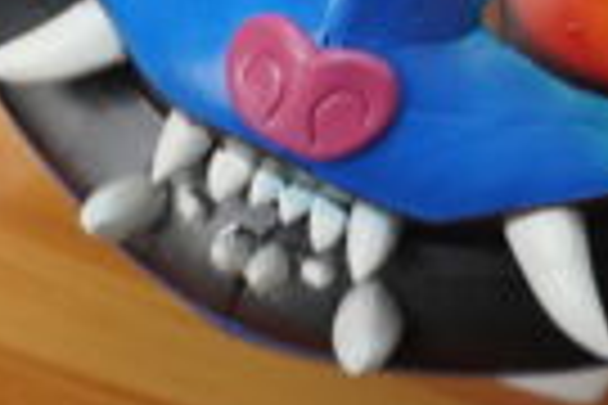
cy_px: -342
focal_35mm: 107
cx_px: 369
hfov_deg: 19.1
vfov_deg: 11.8
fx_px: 1807
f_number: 3.5
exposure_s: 1/80
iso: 320
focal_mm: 16
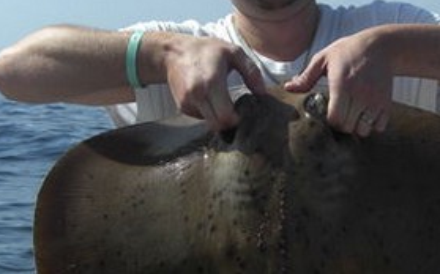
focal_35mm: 91
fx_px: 1091
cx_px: 262
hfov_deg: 22.8
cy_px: 161
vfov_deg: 14.3
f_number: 8
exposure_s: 1/250
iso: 80
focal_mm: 7.9
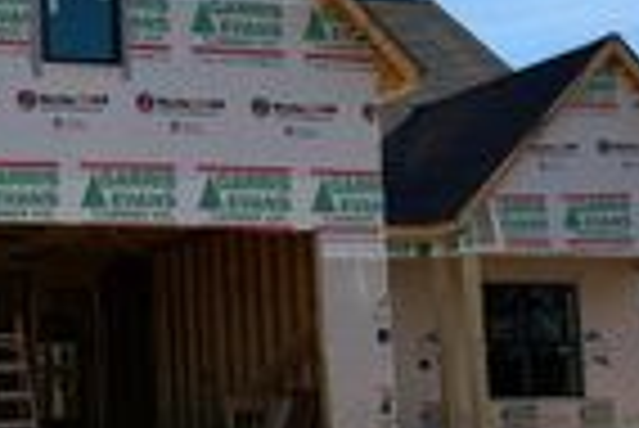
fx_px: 1564
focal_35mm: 88
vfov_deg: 15.6
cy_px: 237
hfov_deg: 22.1
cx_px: -18
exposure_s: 1/4405
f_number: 1.78
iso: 80
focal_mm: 6.76
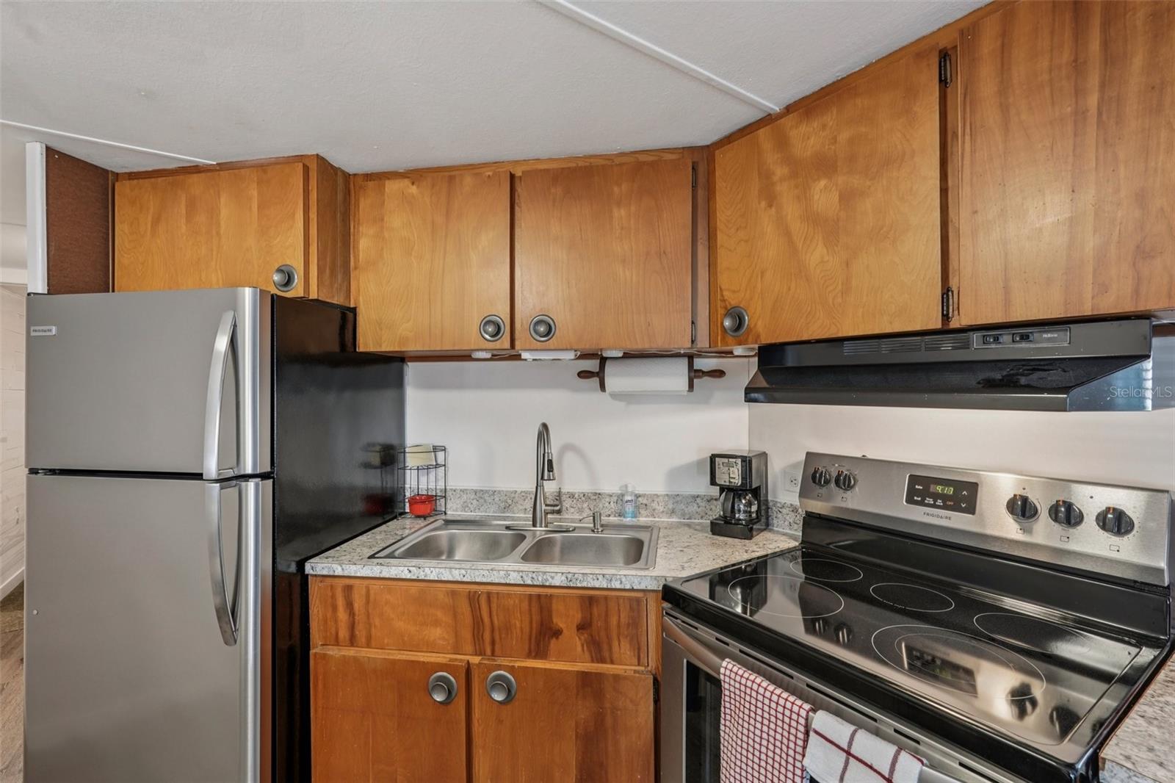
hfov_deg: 96.7
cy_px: 392
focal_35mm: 16
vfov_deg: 73.7
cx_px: 588
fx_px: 522
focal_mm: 16
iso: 400
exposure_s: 1/5
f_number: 8
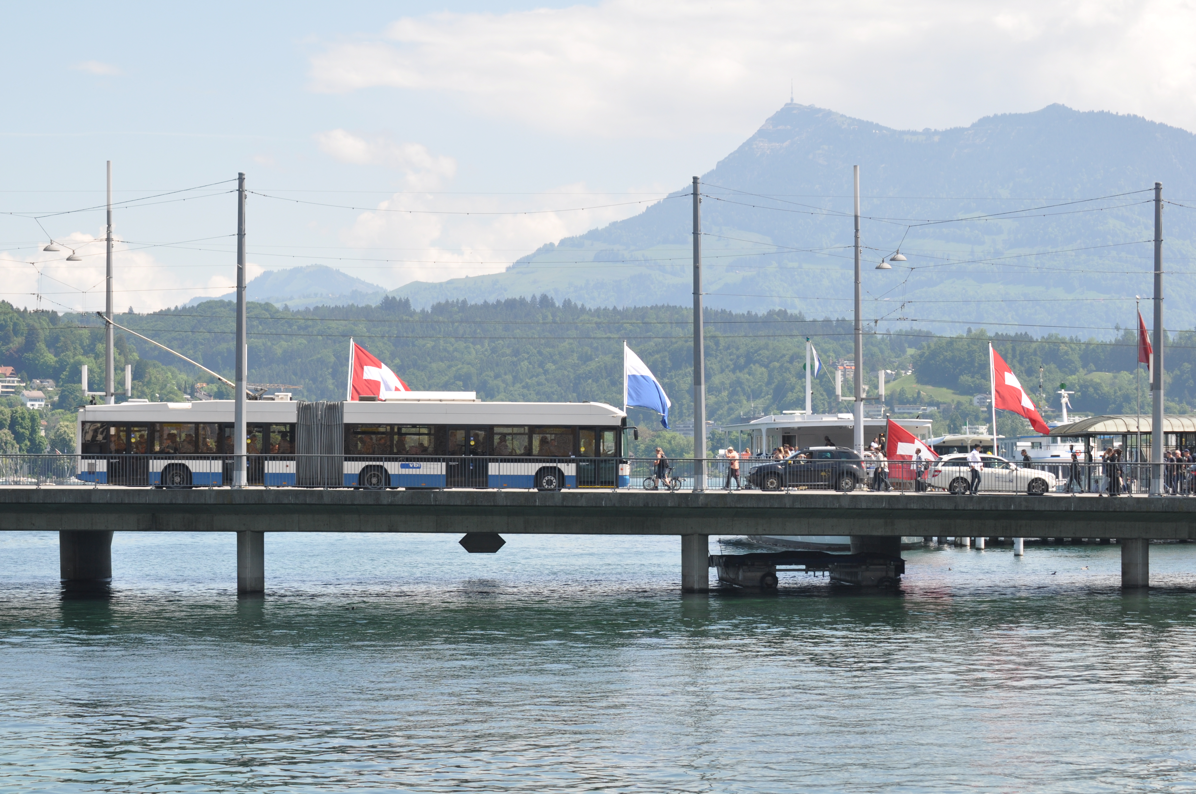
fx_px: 3484
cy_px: 397
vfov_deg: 13.0
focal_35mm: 105
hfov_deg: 19.5
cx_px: 598
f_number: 8
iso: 200
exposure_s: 1/400
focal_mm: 70
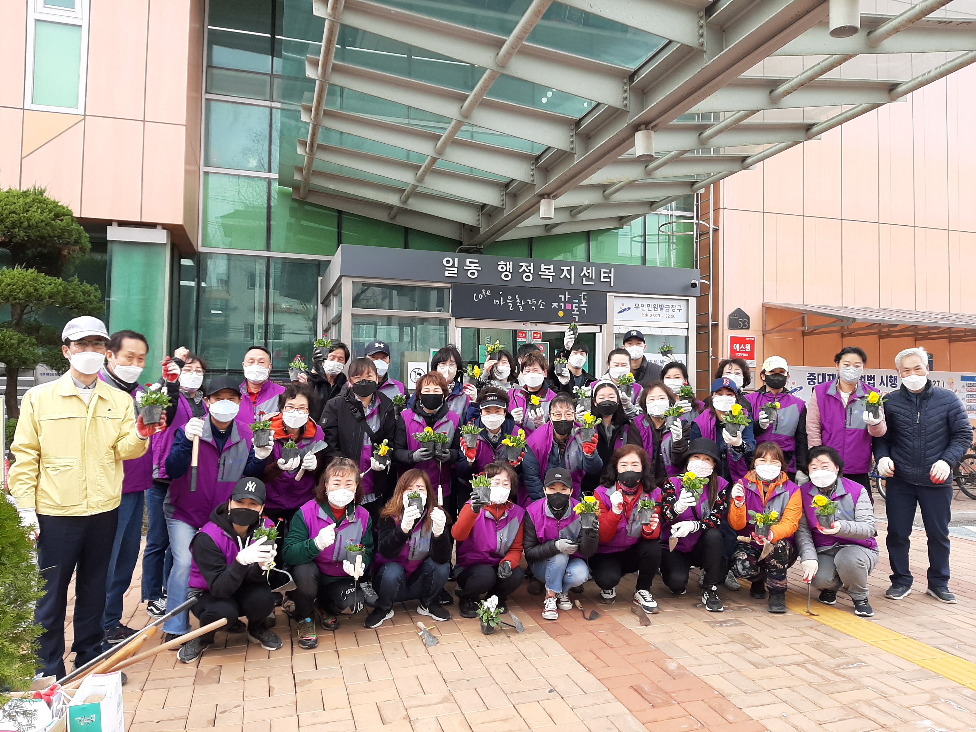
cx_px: 488
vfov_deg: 53.1
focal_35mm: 26
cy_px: 366
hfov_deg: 67.3
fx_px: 733
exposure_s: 1/484
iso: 40
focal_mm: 3.93
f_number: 1.7
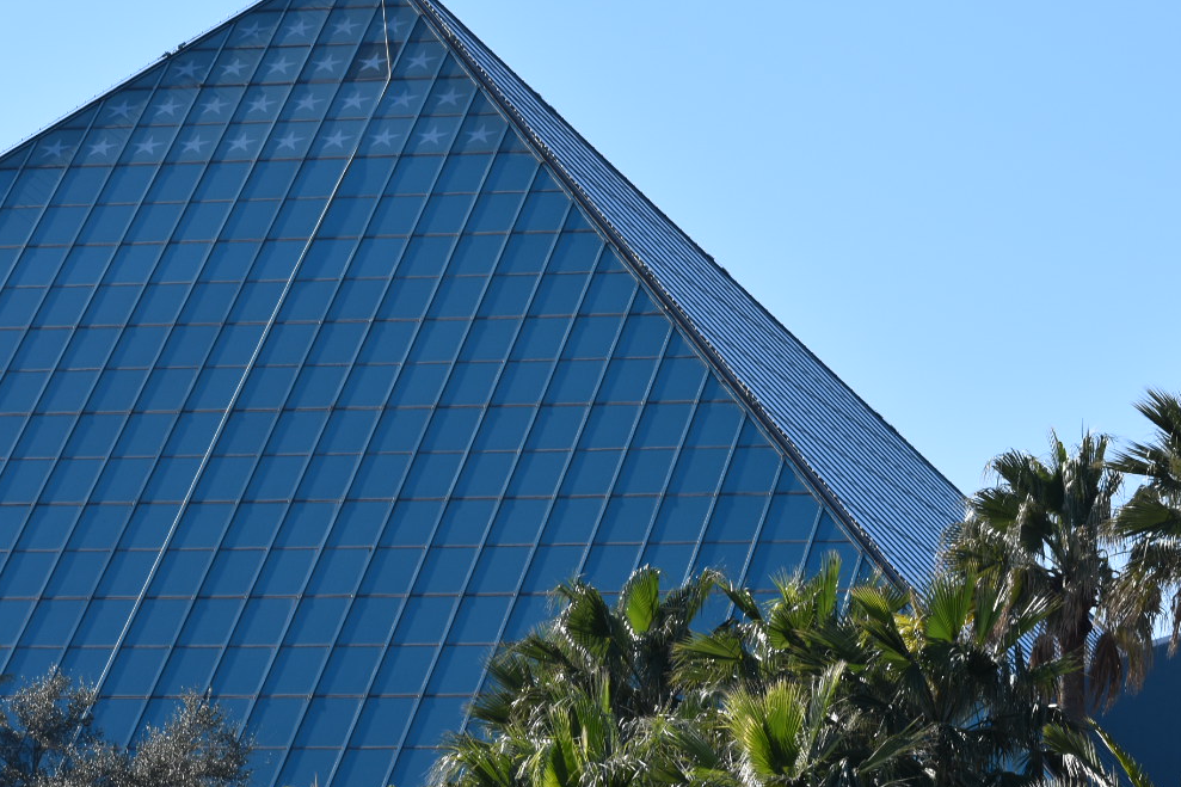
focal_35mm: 172
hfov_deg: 11.9
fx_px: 5641
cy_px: 165
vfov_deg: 8.0
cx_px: 776
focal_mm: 70
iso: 160
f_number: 8
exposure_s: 1/500
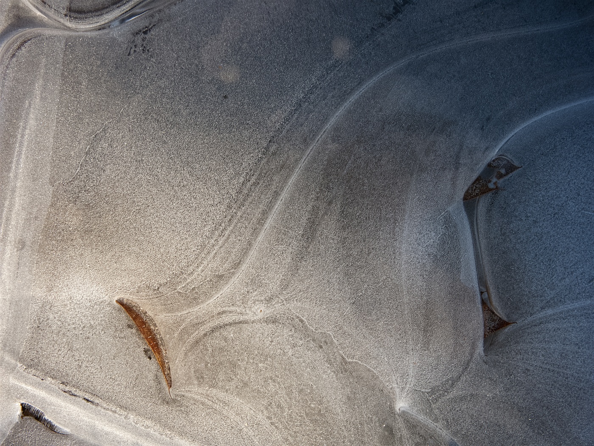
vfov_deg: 29.1
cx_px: 297
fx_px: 859
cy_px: 223
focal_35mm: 50
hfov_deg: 38.2
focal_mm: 25
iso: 200
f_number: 8
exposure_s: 1/60
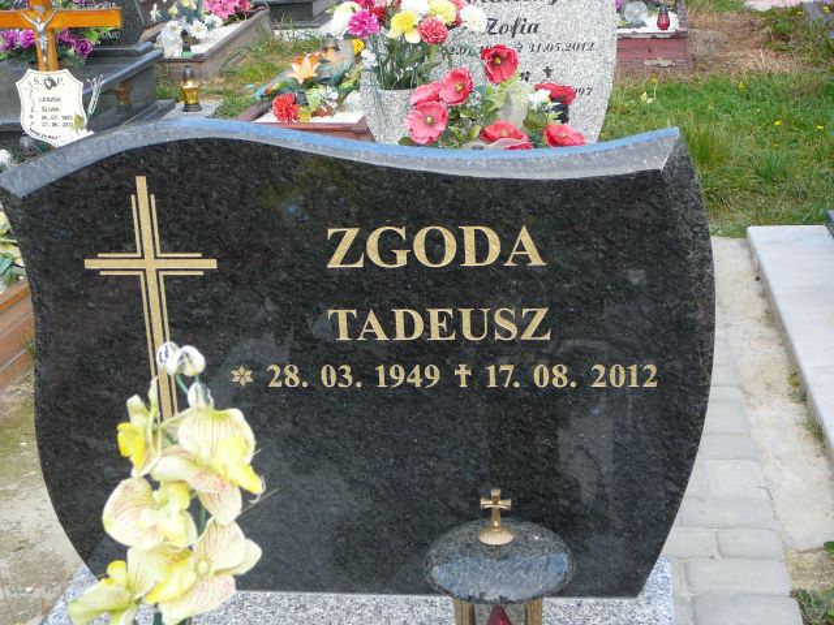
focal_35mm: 59
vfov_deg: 24.8
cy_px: 312
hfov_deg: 32.7
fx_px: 1421
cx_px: 417
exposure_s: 1/160
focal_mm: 8.7
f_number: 3.5
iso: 80
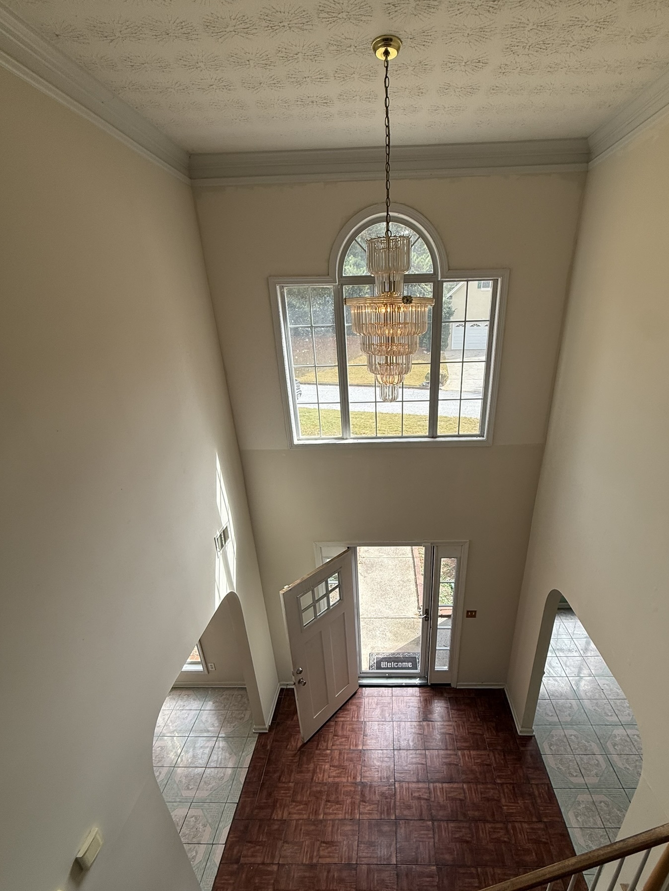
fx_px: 412
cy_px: 508
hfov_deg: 77.8
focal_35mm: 16
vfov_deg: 93.9
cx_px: 374
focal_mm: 2.22
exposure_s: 1/333
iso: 50
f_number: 2.2
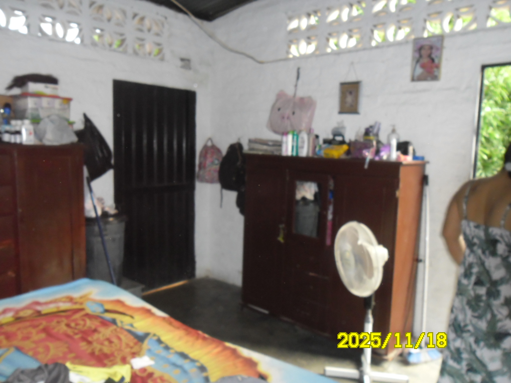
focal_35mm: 27
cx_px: 256
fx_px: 399
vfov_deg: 51.4
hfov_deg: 65.3
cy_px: 192
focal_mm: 4.9
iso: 400
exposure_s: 1/45
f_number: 3.5
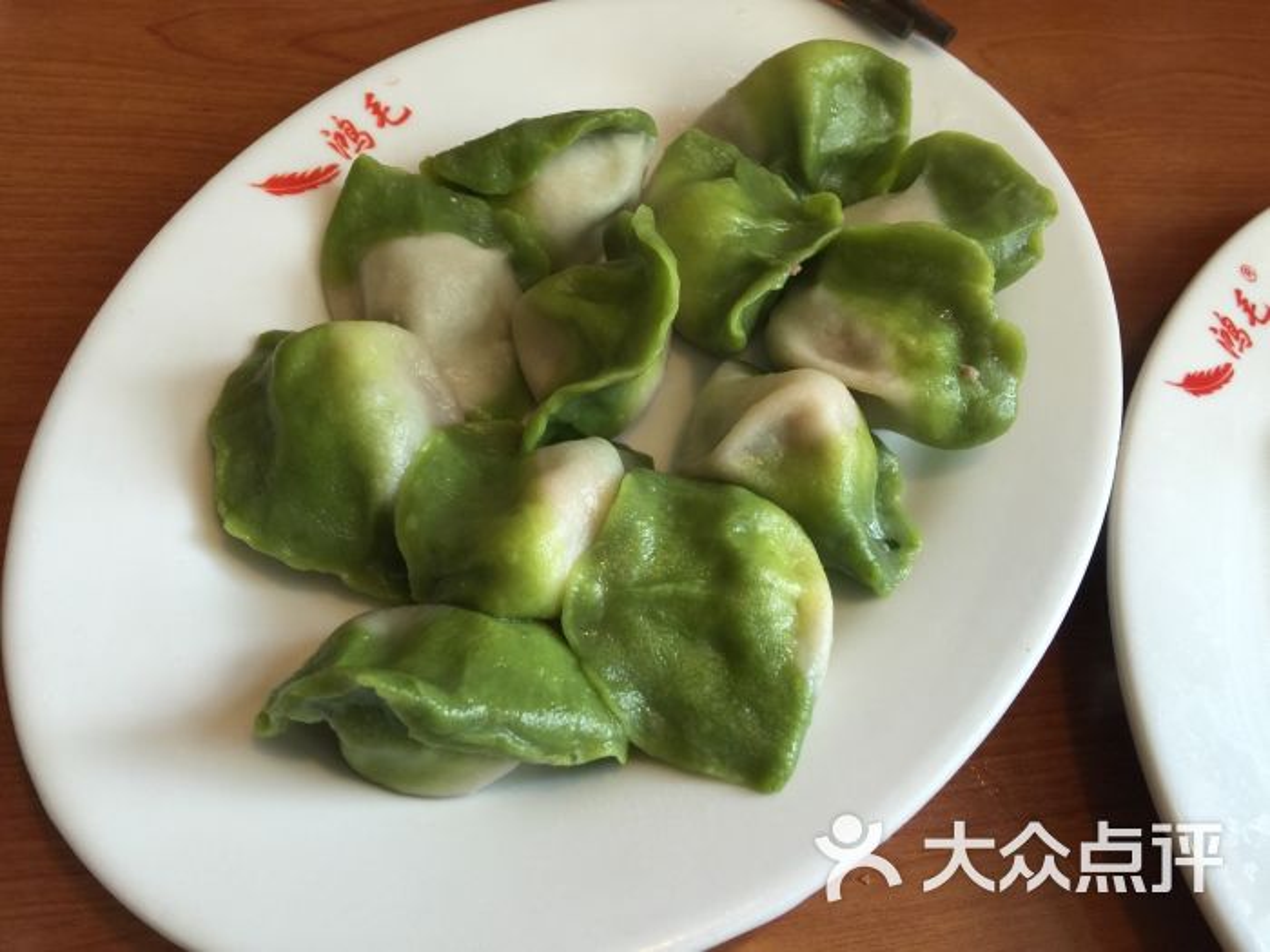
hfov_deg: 61.7
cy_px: 476
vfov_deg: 48.2
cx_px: 635
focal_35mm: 29
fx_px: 1064
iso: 32
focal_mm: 4.15
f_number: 2.2
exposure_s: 1/33
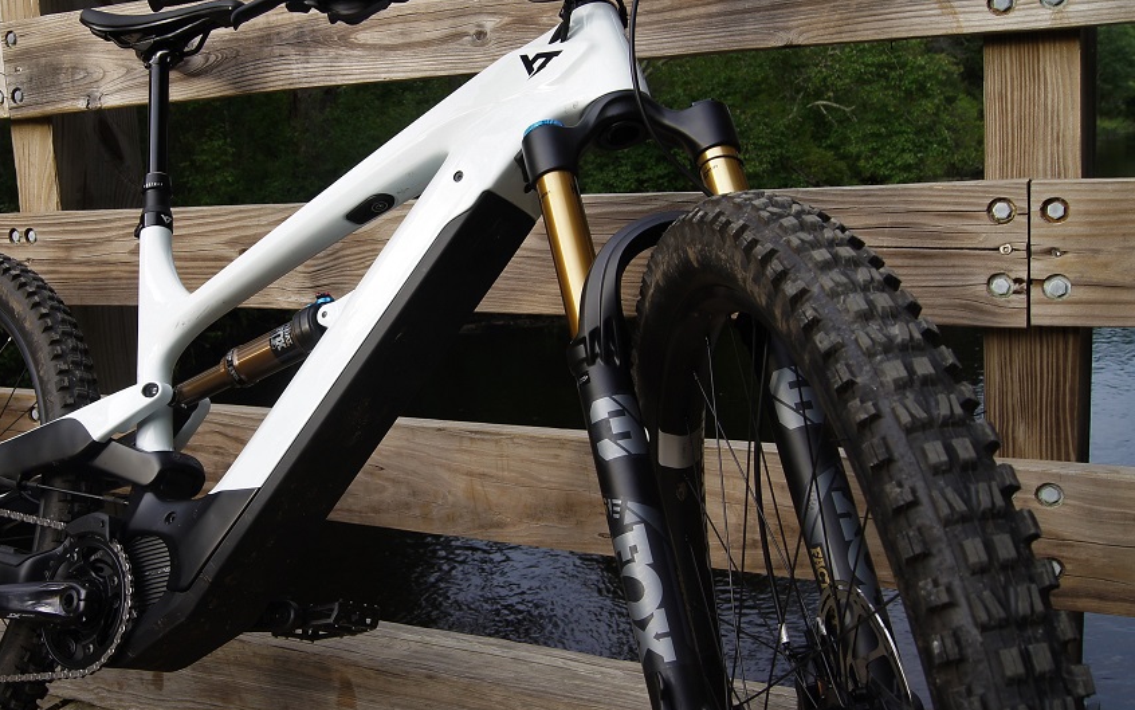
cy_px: 332
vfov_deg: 32.8
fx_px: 1207
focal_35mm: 39
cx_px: 437
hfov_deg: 50.0
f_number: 9
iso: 100
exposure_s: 1/40
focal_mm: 18
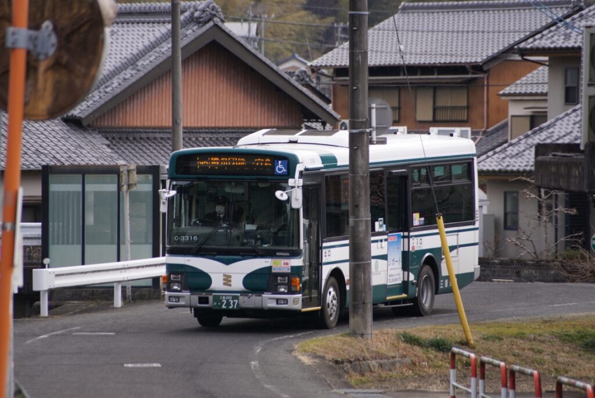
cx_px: 298
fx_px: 6201
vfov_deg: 3.7
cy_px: 199
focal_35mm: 375
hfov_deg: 5.5
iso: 320
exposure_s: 1/400
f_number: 6.3
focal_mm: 250
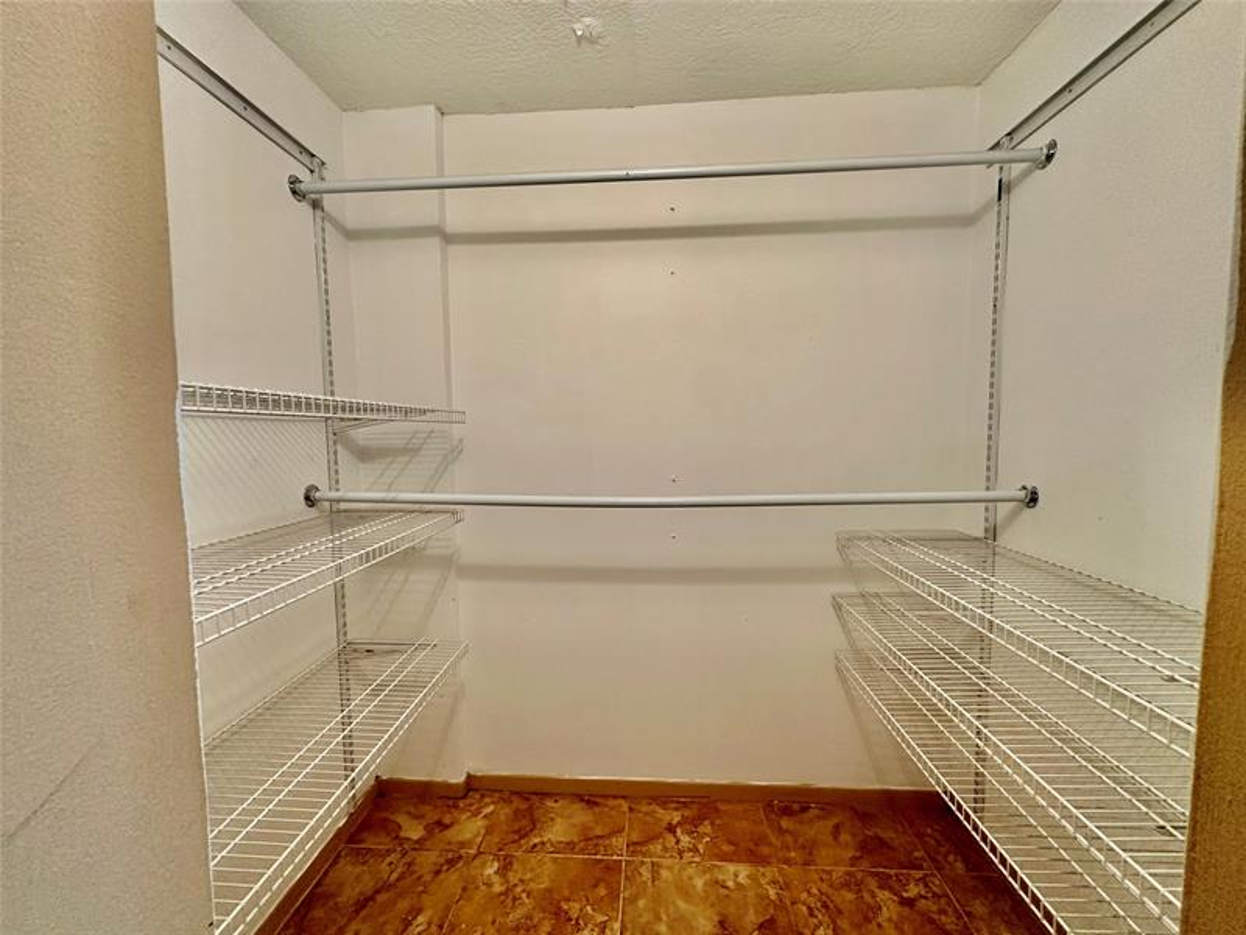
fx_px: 504
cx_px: 623
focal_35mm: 14
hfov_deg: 102.1
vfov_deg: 85.7
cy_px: 468
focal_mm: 2.22
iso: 200
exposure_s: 1/60
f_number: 2.2
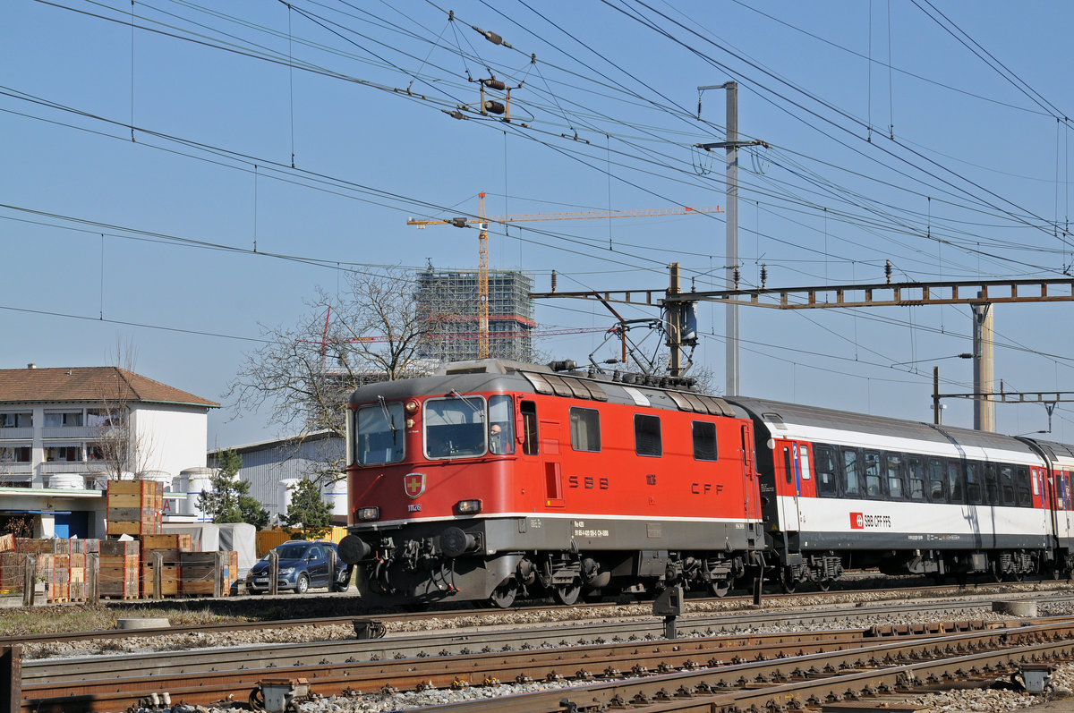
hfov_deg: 19.5
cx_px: 537
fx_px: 3129
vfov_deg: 13.0
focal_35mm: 105
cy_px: 356
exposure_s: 1/800
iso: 400
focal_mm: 70
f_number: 10
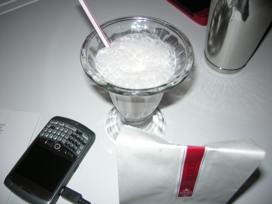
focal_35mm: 36
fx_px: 283
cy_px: 102
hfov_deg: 51.4
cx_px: 136
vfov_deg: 39.7
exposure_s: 1/60
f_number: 2.7
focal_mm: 7.5
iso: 64
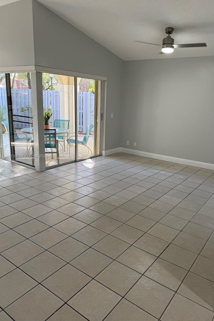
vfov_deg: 69.4
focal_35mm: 26
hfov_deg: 49.4
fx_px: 232
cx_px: 122
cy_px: 157
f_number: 1.78
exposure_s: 1/120
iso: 100
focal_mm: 6.76
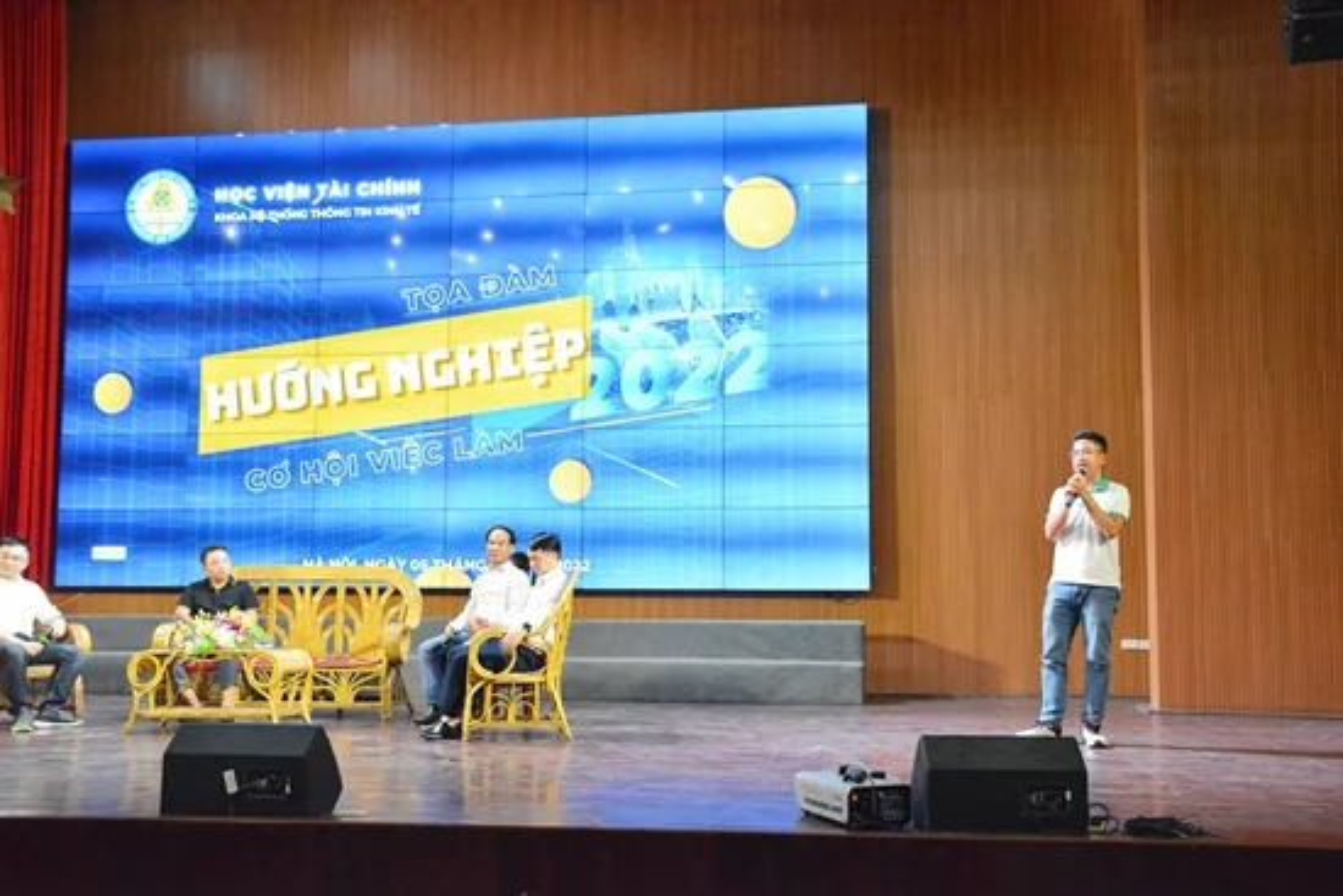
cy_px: 448
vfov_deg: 36.9
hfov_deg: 53.1
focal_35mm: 36
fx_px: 1343
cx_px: 672
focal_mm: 24
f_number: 3.8
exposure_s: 1/500
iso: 3200
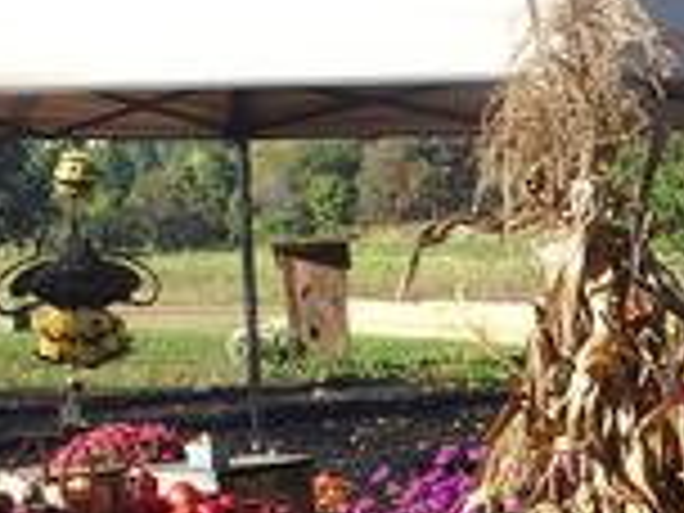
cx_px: 814
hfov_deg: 15.3
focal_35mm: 124
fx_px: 2450
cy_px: 562
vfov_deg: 11.8
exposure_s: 1/400
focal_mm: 9
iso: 100
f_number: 3.5
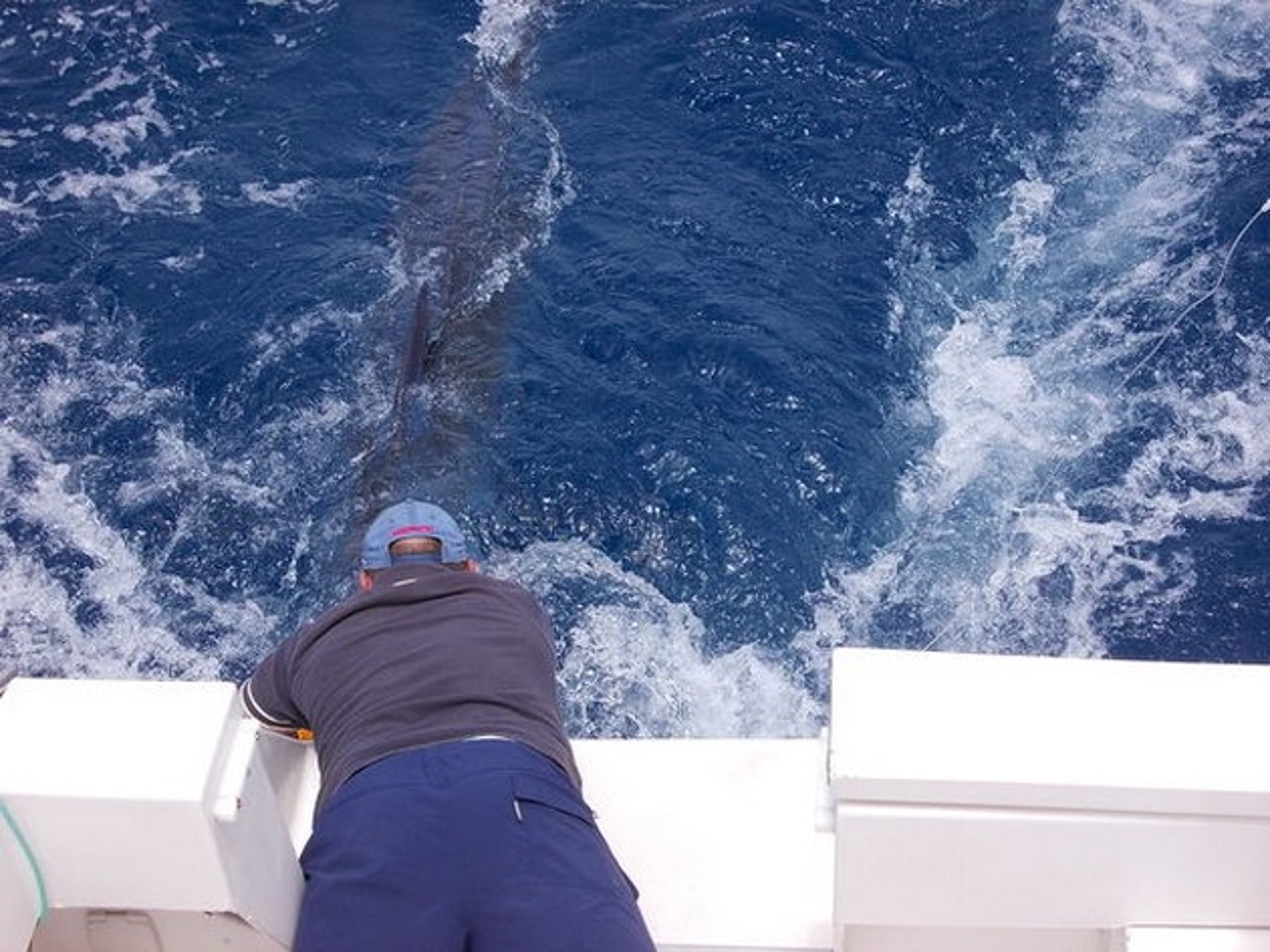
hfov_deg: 27.4
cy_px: 476
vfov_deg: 20.7
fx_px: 2604
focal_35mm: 71
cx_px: 635
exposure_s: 1/500
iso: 100
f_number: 4.3
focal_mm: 10
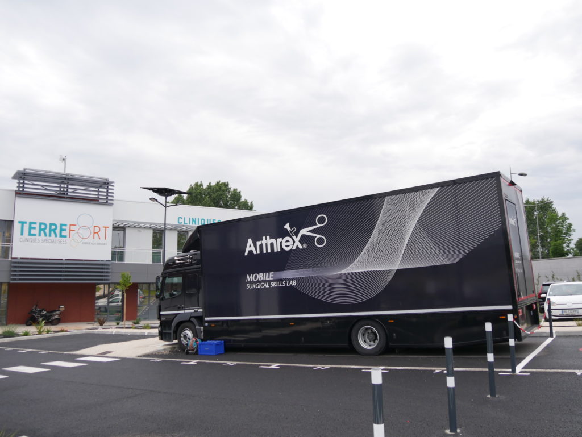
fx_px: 505
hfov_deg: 59.9
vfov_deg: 46.8
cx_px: 291
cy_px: 218
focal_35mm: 30
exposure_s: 1/100
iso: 200
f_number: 3.6
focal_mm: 15
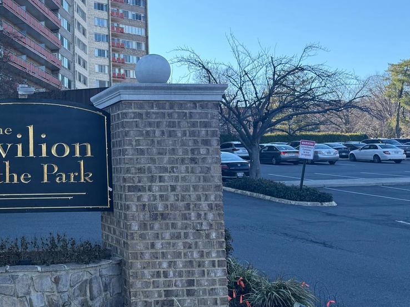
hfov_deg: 37.3
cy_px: 104
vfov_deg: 30.7
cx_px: 26
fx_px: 557
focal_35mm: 47
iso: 100
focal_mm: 6.76
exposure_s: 1/1689
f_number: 1.78
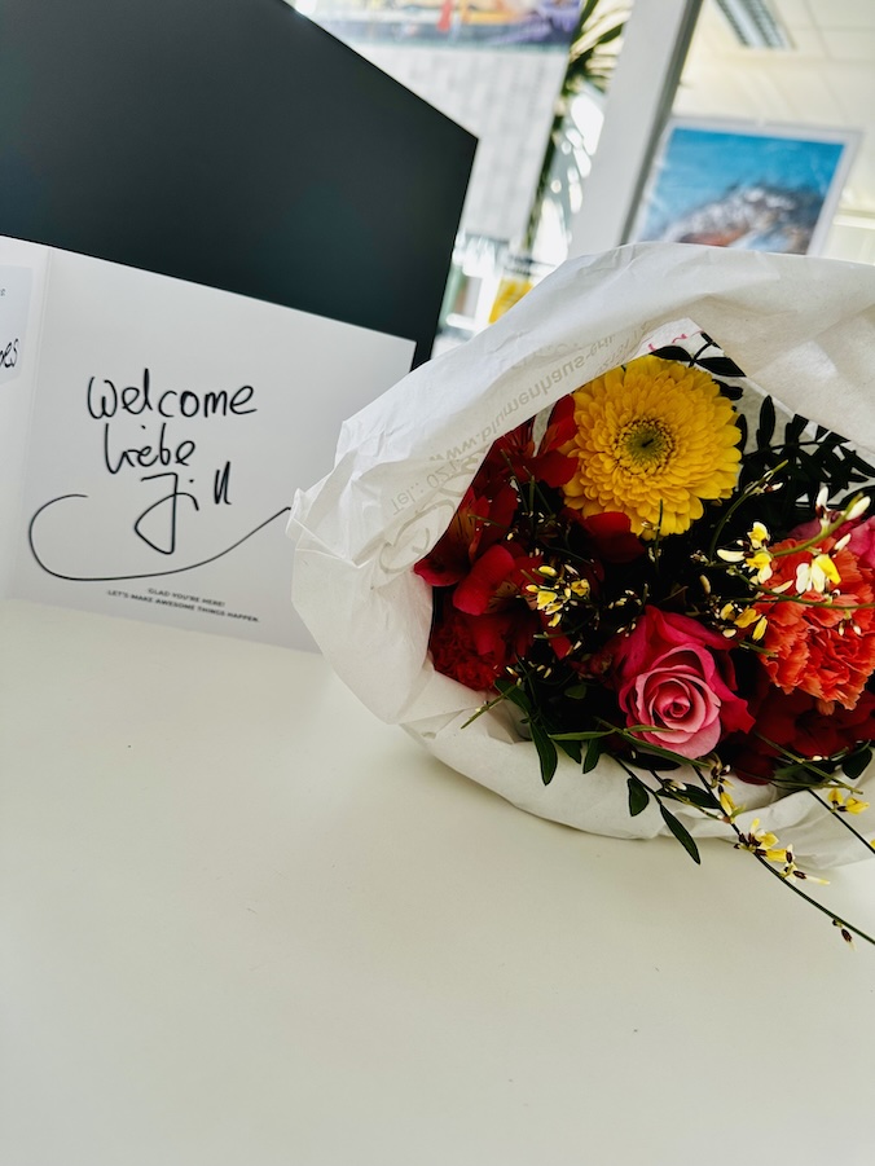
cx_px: 438
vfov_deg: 71.6
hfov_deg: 56.8
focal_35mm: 24
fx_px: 809
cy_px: 583
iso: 160
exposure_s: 1/121
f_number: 1.78
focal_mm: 6.86
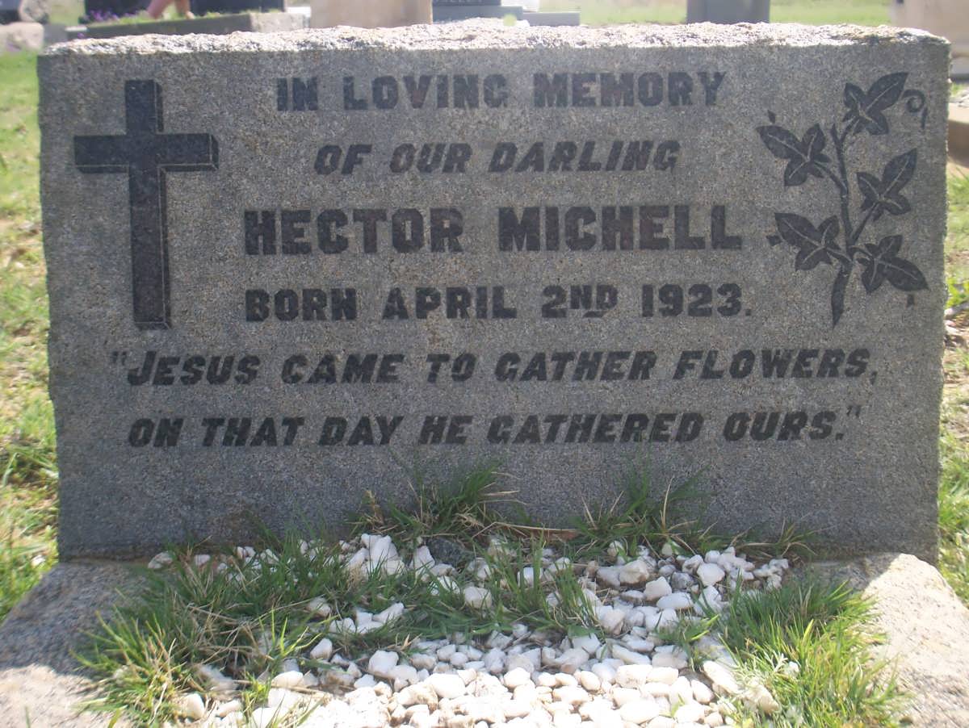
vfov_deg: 30.9
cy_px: 364
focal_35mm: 47
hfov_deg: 40.4
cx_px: 484
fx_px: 1317
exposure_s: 1/250
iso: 64
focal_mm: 7.8
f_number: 3.9
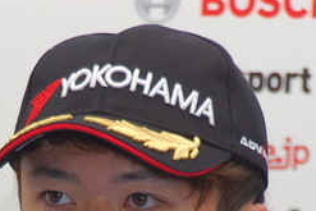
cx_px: 87
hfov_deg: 2.8
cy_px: 303
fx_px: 6525
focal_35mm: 743
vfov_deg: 1.9
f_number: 5.6
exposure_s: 1/60
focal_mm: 170
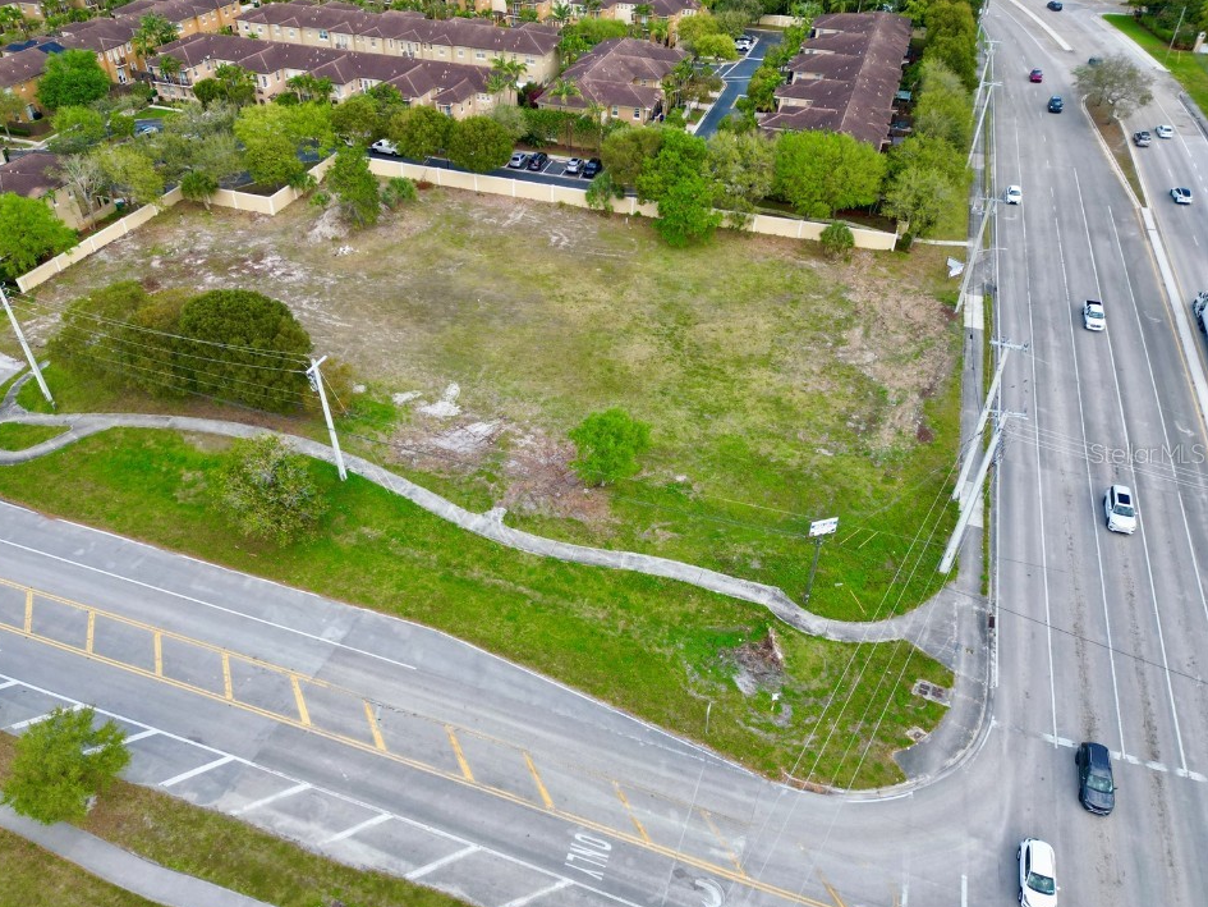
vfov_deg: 53.1
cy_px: 453
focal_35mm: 26
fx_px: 907
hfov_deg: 67.2
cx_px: 556
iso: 100
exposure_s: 1/800
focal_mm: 6.72
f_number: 1.7
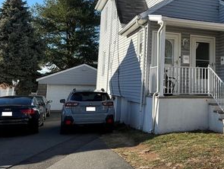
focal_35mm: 44
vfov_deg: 32.3
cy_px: 41
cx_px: 187
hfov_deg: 40.7
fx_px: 285
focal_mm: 5.96
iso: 50
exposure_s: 1/2012
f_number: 1.6
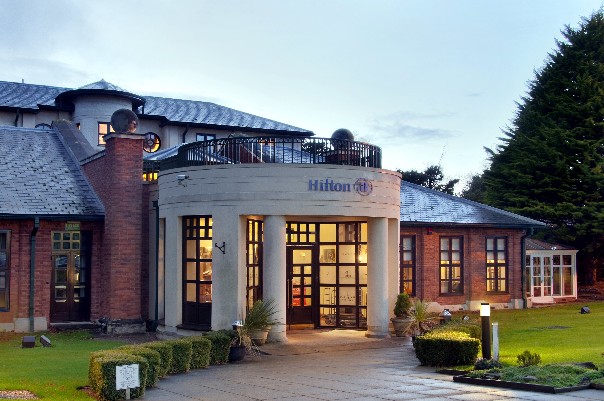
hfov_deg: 48.0
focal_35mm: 40
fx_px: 679
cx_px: 302
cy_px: 200
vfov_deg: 32.9
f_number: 8
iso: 200
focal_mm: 27
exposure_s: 1.6
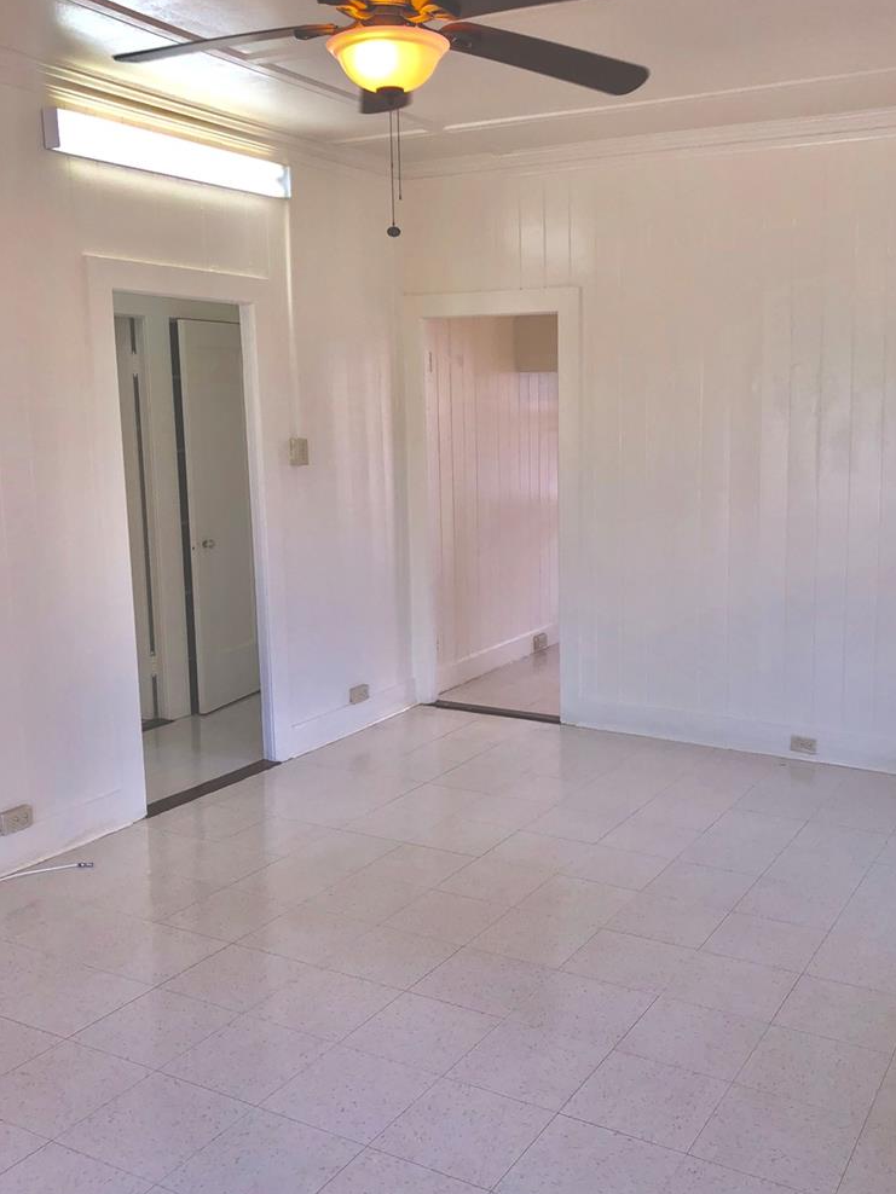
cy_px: 596
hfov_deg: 41.7
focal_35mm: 34
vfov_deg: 54.0
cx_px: 503
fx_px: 1173
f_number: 1.8
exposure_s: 1/195
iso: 20
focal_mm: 3.99
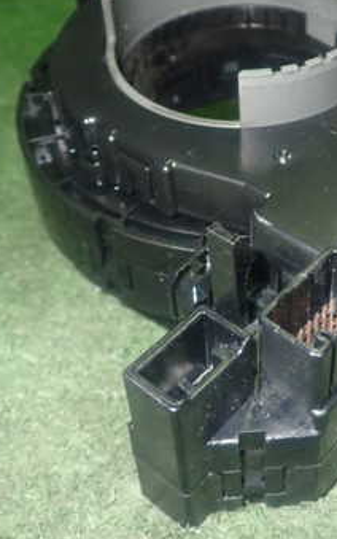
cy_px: 223
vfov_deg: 33.9
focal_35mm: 60
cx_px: 248
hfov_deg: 21.5
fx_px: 881
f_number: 7.1
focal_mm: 5.79
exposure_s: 1/30
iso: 800
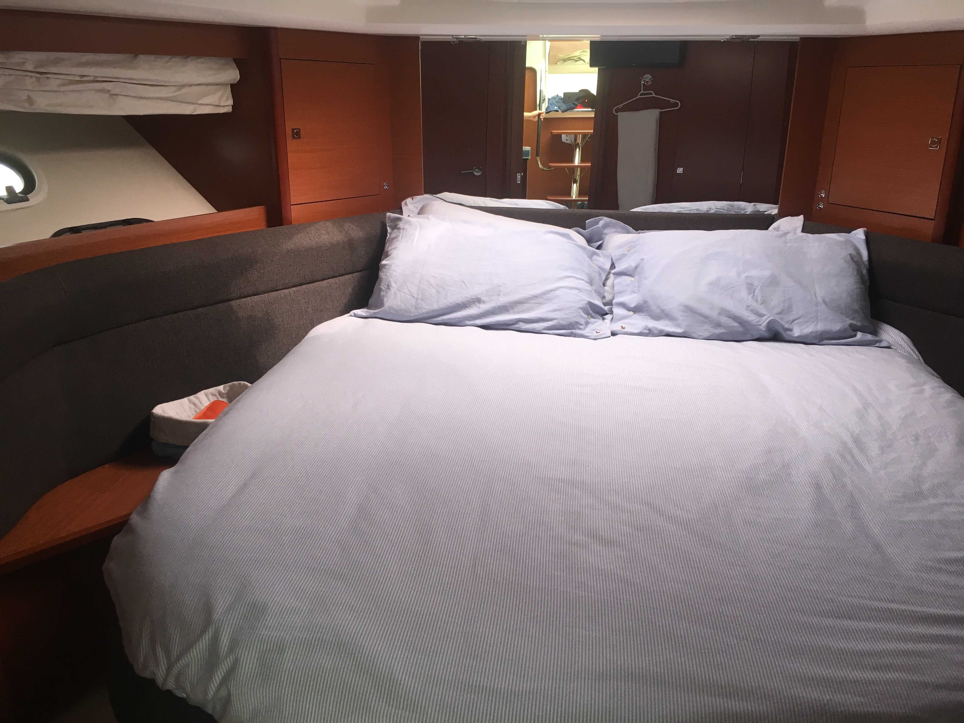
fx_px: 808
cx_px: 482
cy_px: 362
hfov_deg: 61.7
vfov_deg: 48.2
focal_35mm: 29
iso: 25
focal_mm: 4.15
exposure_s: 1/33
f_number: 2.2
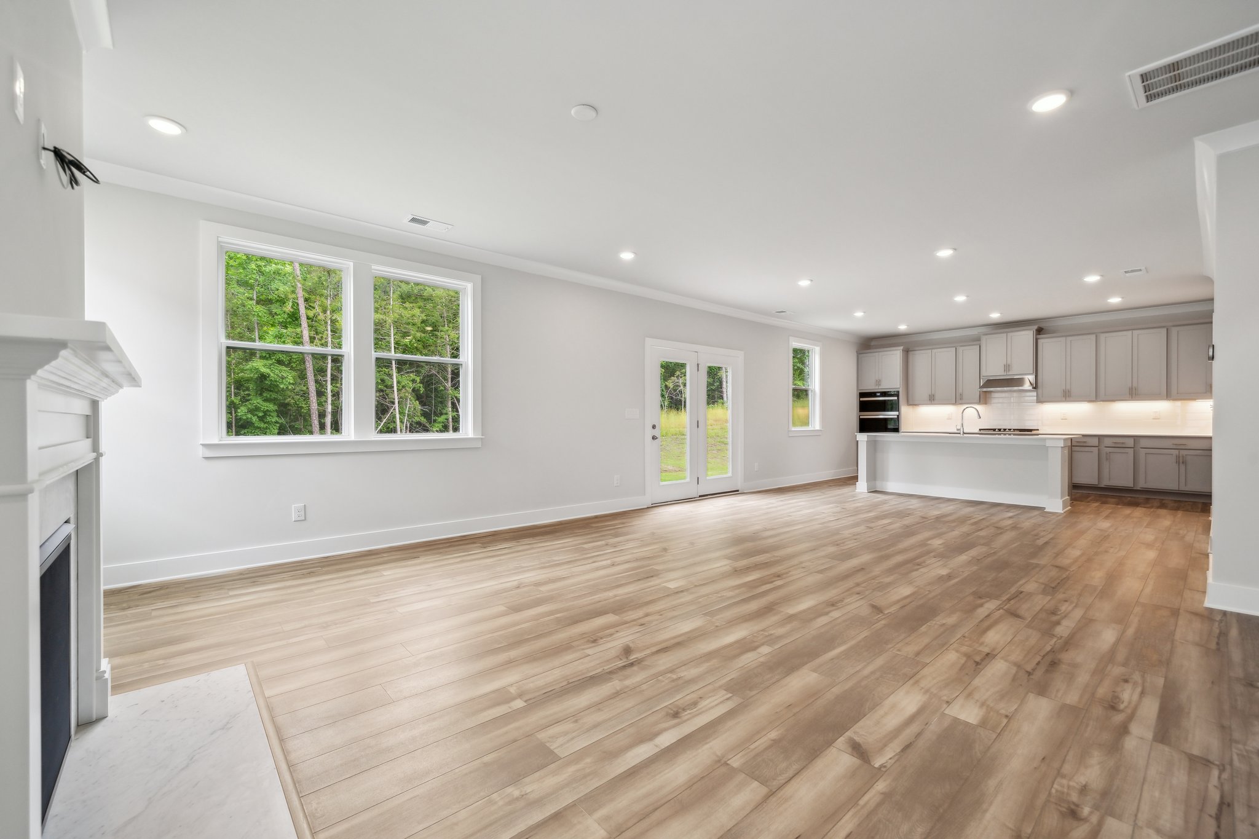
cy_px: 420
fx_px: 490
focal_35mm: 14
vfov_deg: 81.2
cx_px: 630
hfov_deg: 104.3
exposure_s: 1/50
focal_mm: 14
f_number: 7.1
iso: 160
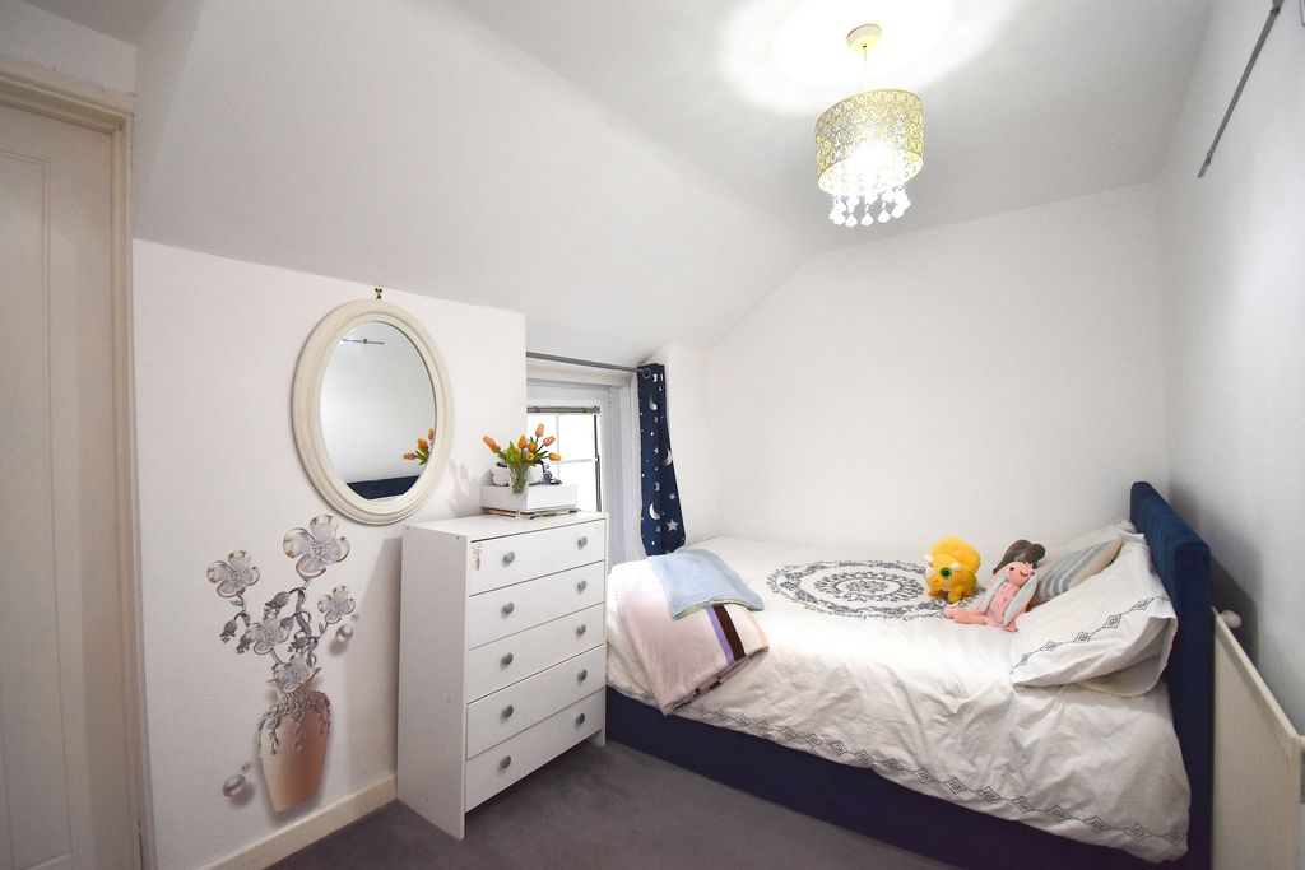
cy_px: 435
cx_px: 652
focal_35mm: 15
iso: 800
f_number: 4.5
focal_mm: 10
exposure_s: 1/160
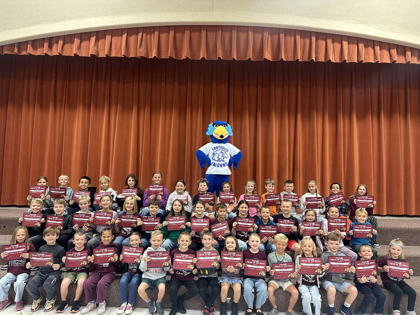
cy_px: 158
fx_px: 291
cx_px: 210
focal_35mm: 24
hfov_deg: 71.6
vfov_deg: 56.8
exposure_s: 1/60
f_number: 1.78
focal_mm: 6.86
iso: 250
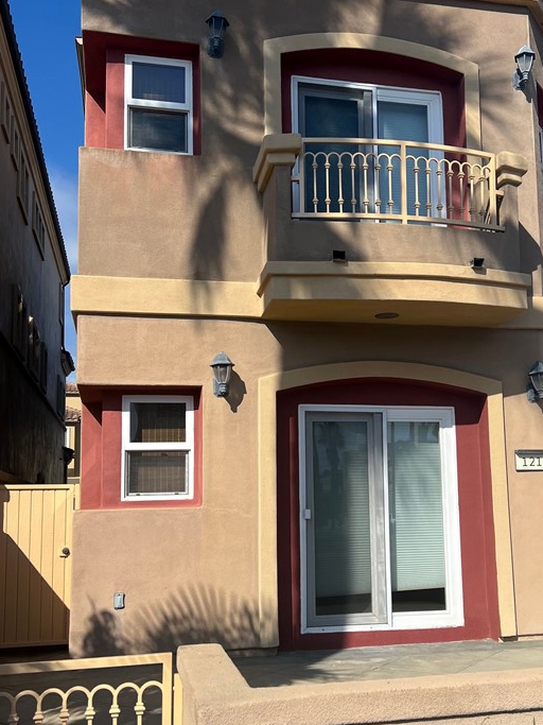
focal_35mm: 39
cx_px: 328
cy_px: 411
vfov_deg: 47.7
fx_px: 816
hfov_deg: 36.7
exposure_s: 1/6211
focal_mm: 5.7
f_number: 1.5
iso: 50
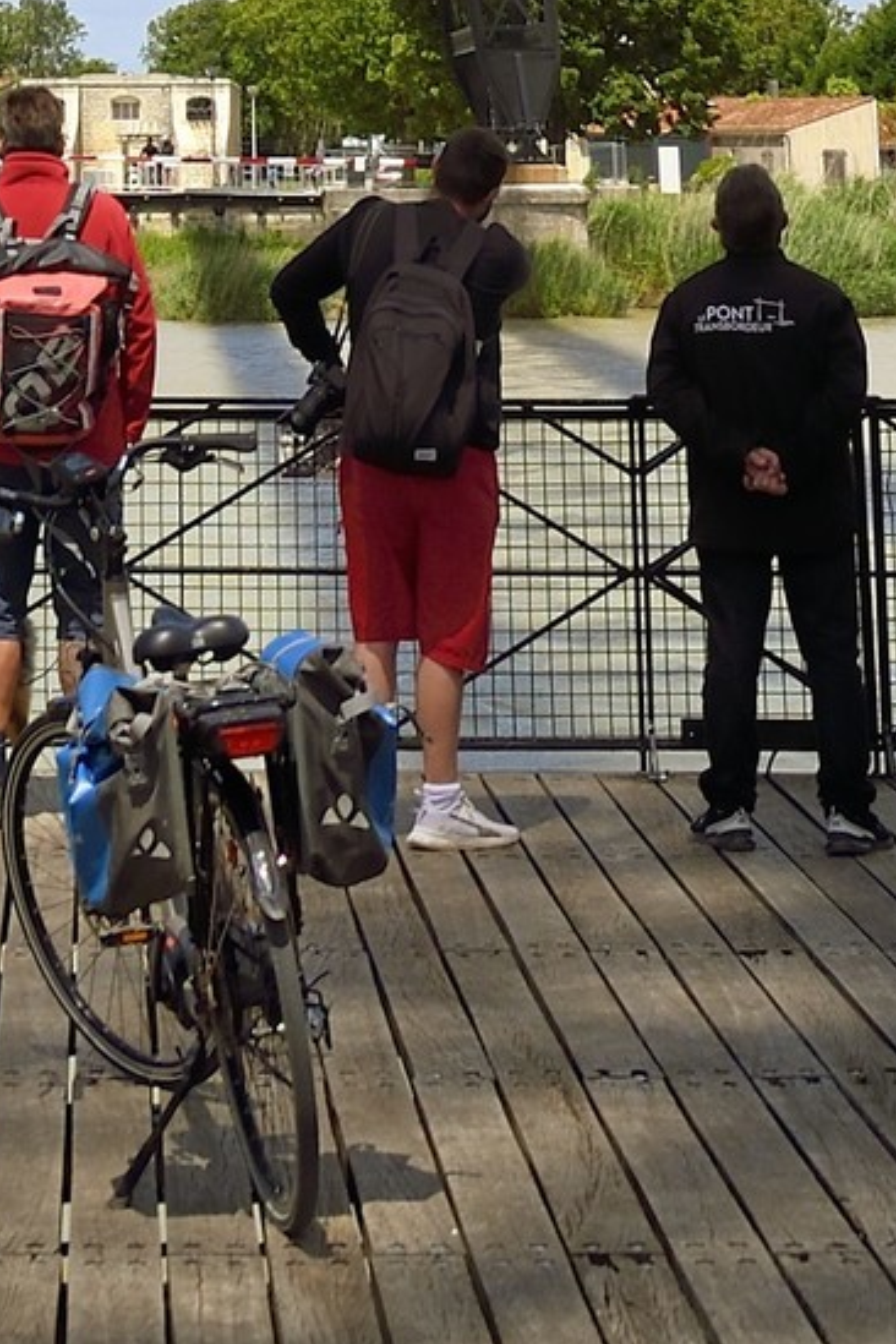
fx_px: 3920
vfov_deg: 15.4
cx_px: 12
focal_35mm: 105
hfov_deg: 12.9
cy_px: -1373
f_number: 6.3
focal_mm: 24
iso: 200
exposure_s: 1/1600
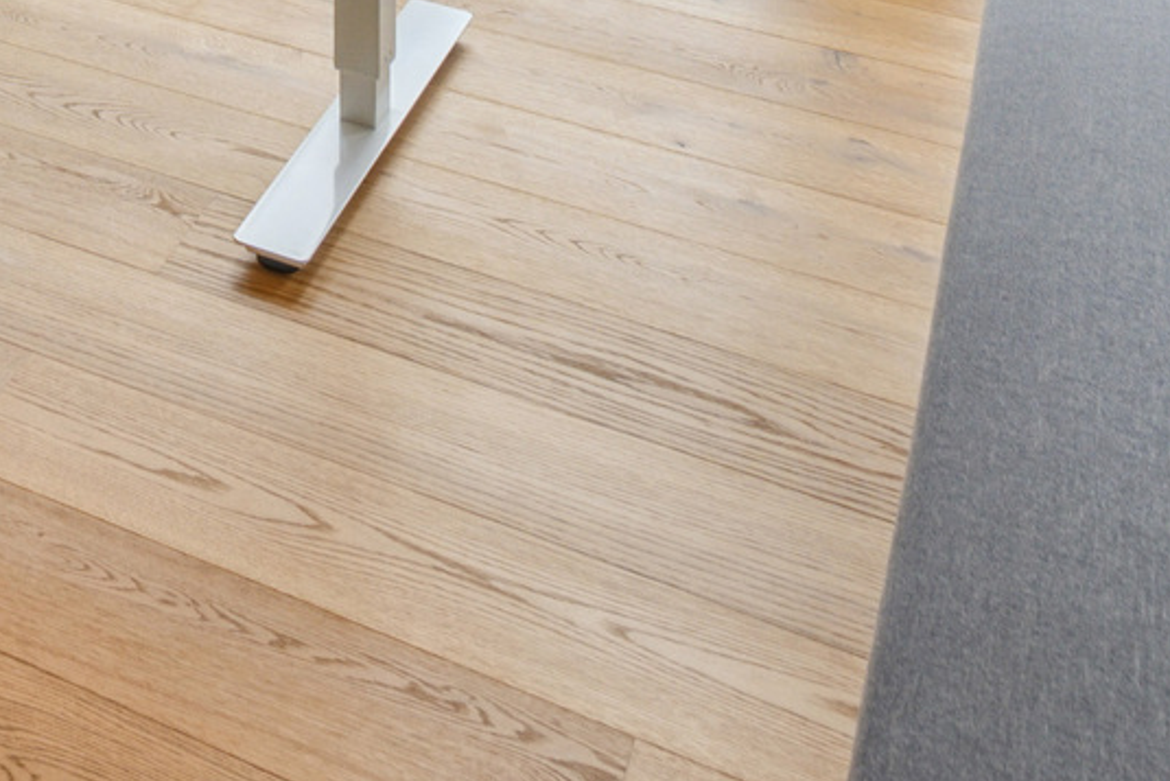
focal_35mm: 67
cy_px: -968
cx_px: -444
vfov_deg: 14.8
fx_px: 2178
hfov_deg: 25.0
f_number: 8
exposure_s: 1/10
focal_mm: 14
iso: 500
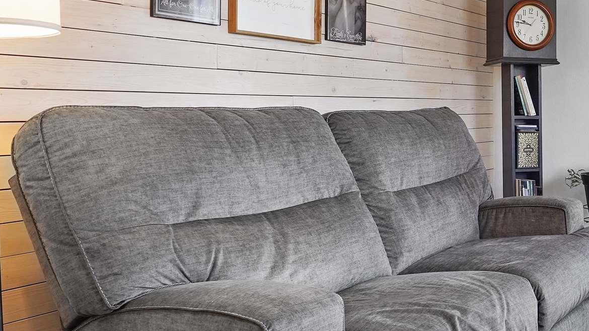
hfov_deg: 41.2
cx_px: 572
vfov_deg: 27.0
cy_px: 118
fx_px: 687
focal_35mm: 44
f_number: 9
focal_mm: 16
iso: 250
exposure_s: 1/13
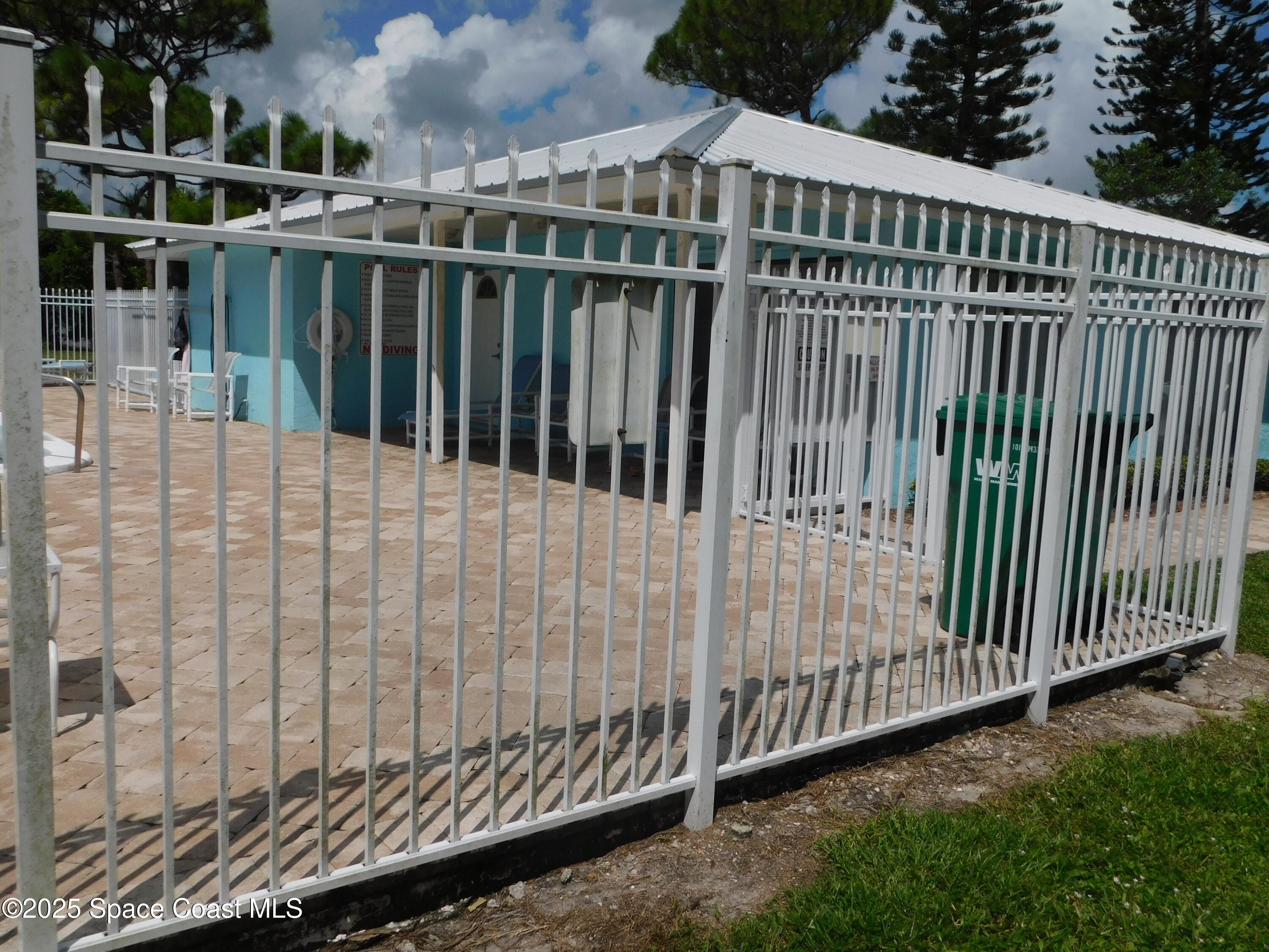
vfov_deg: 46.8
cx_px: 634
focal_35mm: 30
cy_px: 476
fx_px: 1100
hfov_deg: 60.0
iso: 125
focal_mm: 5.3
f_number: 6.4
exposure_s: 1/1250
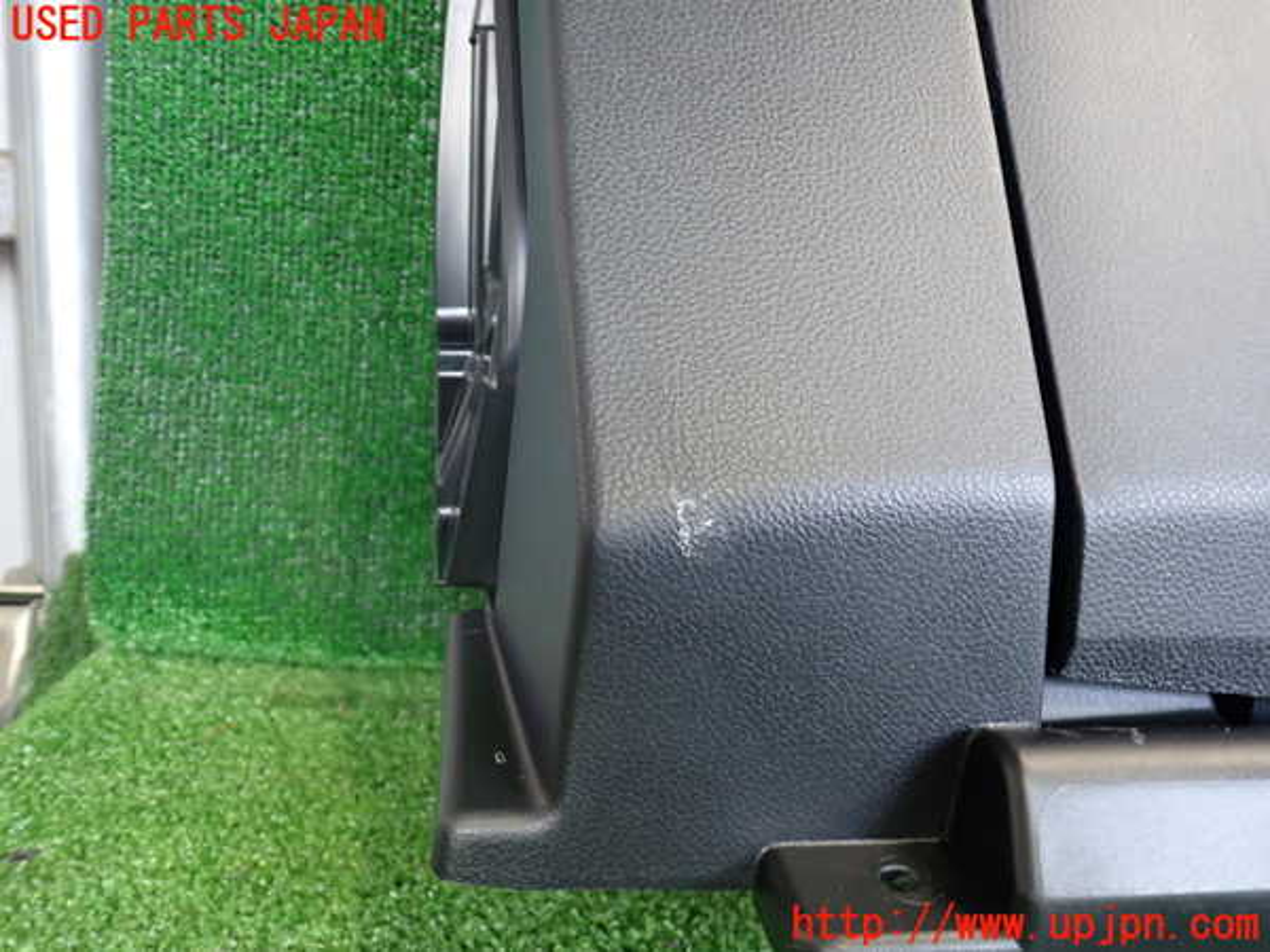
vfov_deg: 46.8
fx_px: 1101
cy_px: 476
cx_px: 635
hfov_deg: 60.0
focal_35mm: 30
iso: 320
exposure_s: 1/30
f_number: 2.3
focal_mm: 5.4
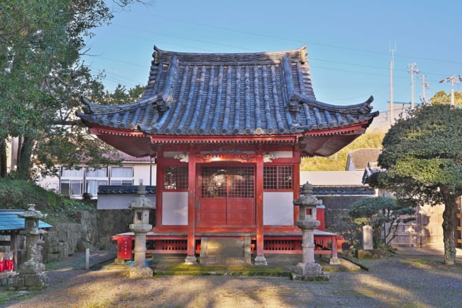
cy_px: 154
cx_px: 231
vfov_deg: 29.2
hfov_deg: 42.8
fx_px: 590
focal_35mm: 46
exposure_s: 1/25
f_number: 10
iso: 100
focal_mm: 46
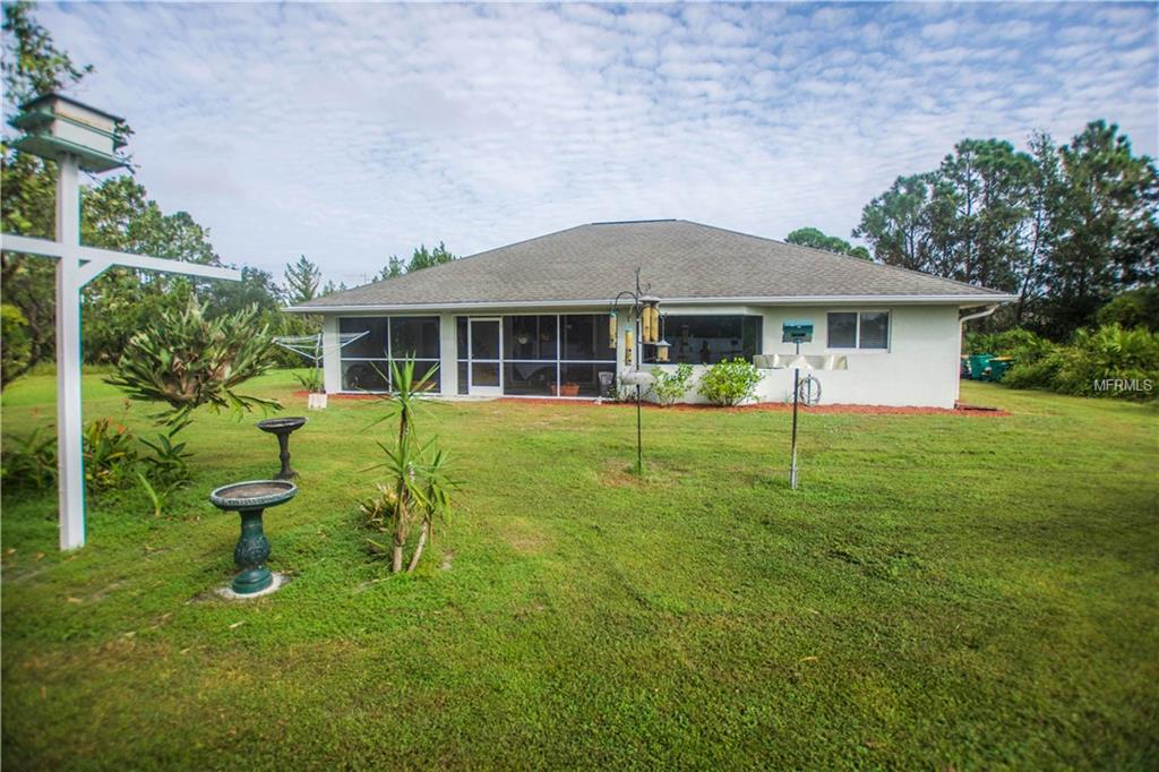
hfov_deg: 100.4
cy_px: 386
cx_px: 580
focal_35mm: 15
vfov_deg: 77.3
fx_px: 483
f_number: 3.5
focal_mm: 10
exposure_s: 1/3200
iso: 400
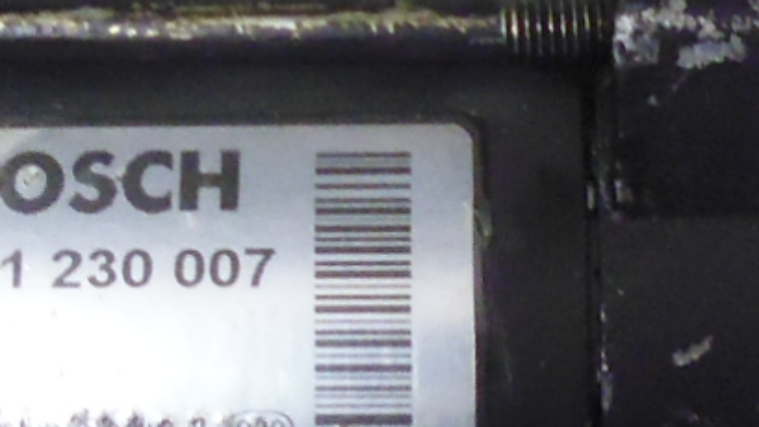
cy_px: 32
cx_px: 312
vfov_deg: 9.2
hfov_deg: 16.4
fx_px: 2636
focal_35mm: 131
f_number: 2.8
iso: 400
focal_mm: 4.3
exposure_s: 1/10
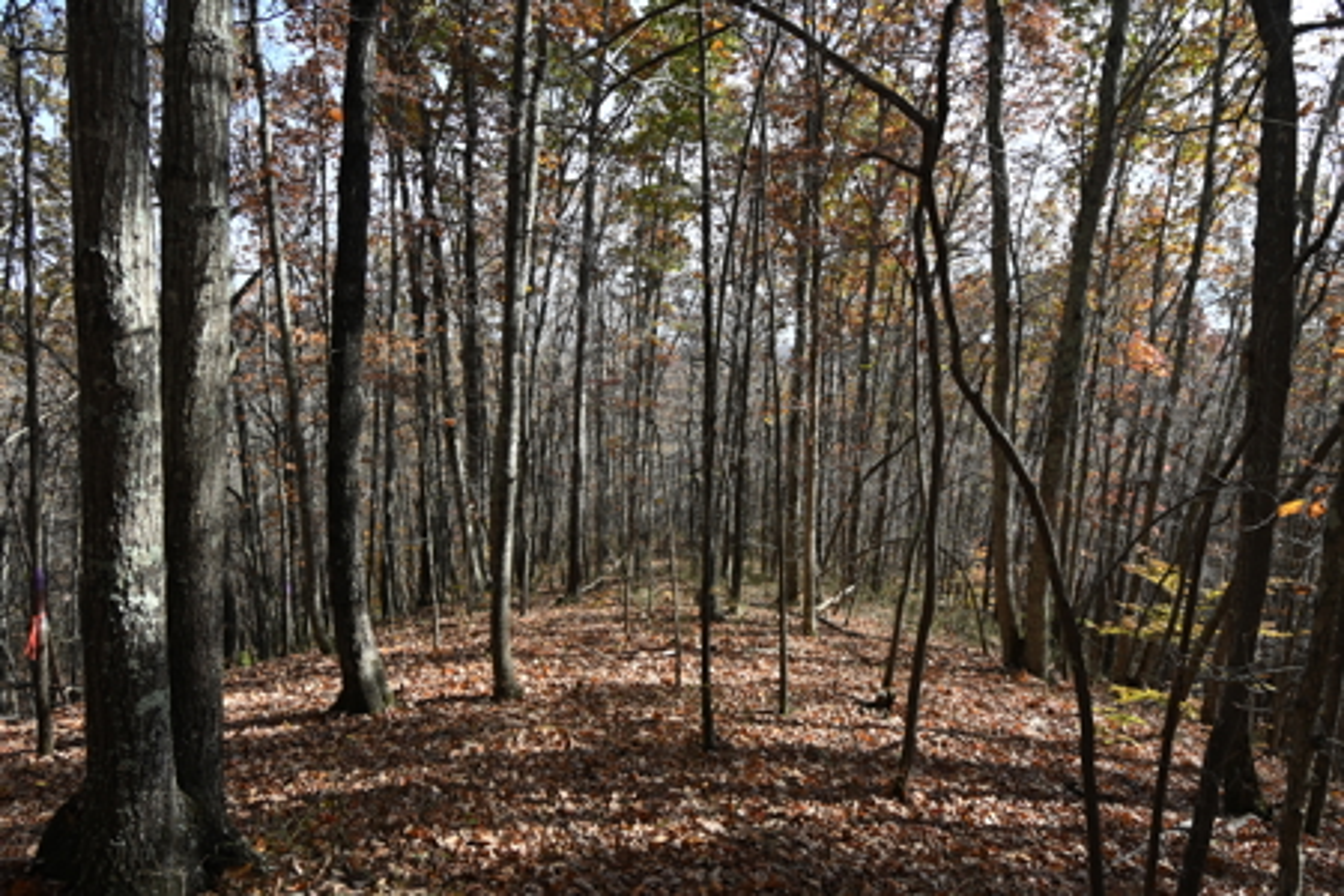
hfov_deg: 78.6
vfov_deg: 57.2
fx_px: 821
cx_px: 672
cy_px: 448
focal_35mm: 22
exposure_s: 1/250
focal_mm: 15
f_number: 5.6
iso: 160
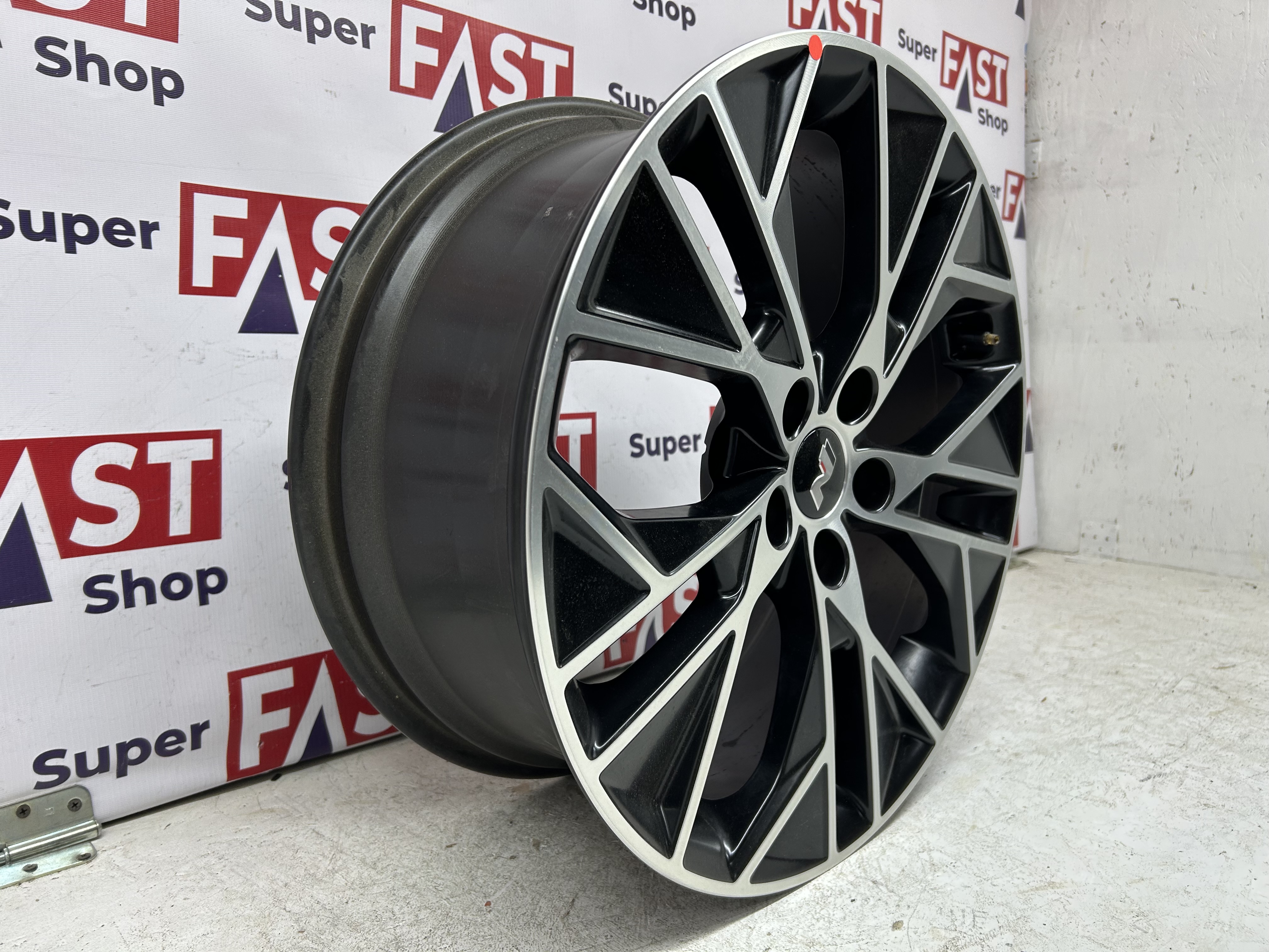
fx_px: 953
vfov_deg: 53.1
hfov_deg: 67.3
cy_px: 476
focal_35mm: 26
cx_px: 634
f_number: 1.5
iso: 50
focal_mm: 5.7
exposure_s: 1/100
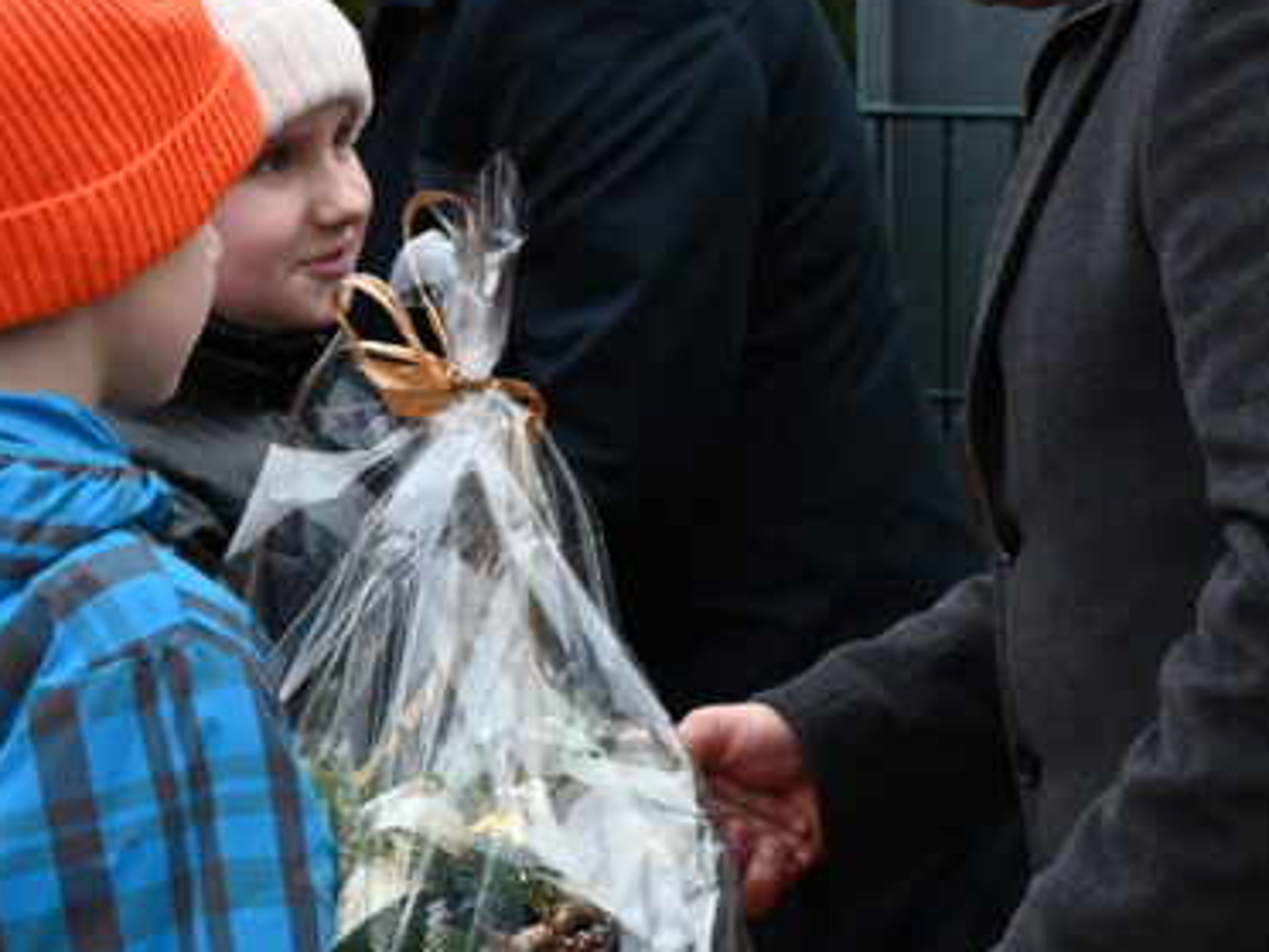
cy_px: 409
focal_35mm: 167
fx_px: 6122
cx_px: 802
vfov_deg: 8.9
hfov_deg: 11.8
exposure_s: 1/160
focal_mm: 63
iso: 1000
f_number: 6
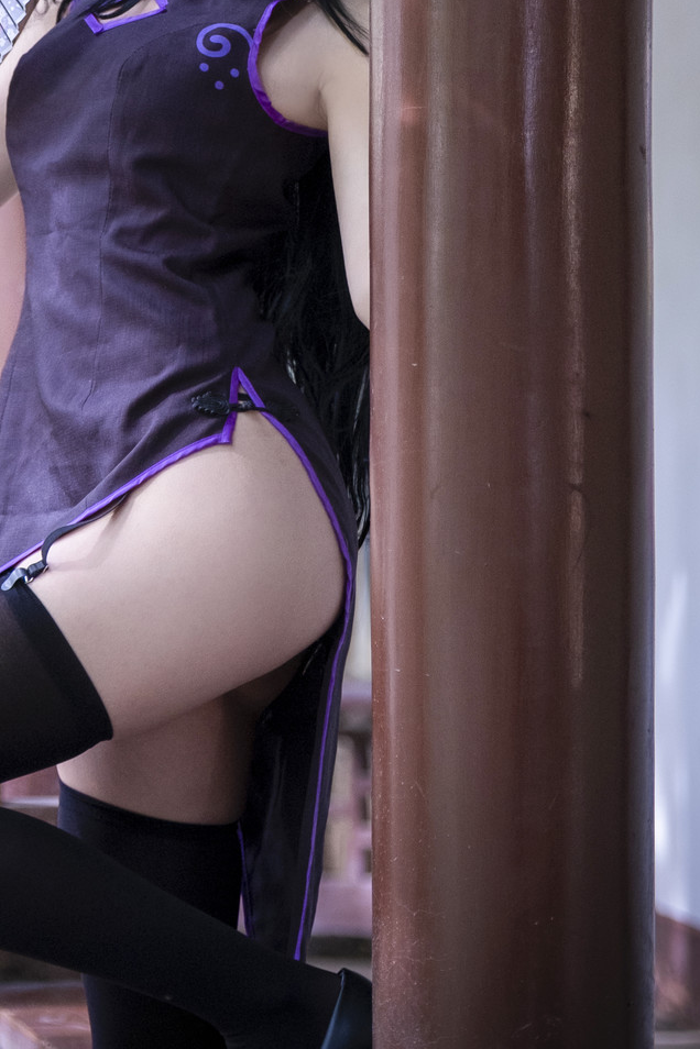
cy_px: 25
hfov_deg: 4.1
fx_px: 9770
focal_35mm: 335
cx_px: -99
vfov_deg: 6.1
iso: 400
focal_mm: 94.5
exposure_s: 1/50
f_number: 2.8
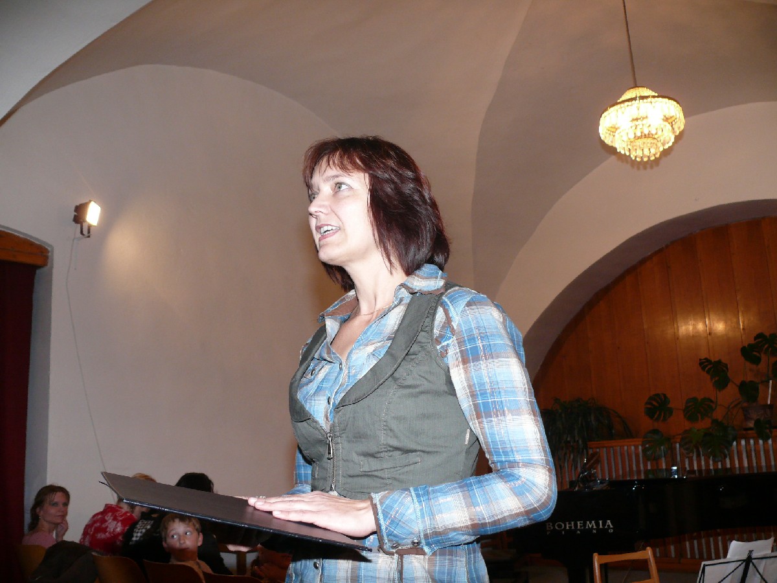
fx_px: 786
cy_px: 292
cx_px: 388
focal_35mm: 35
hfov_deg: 52.6
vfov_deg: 40.7
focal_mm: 7.4
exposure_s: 1/100
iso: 200
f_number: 2.8
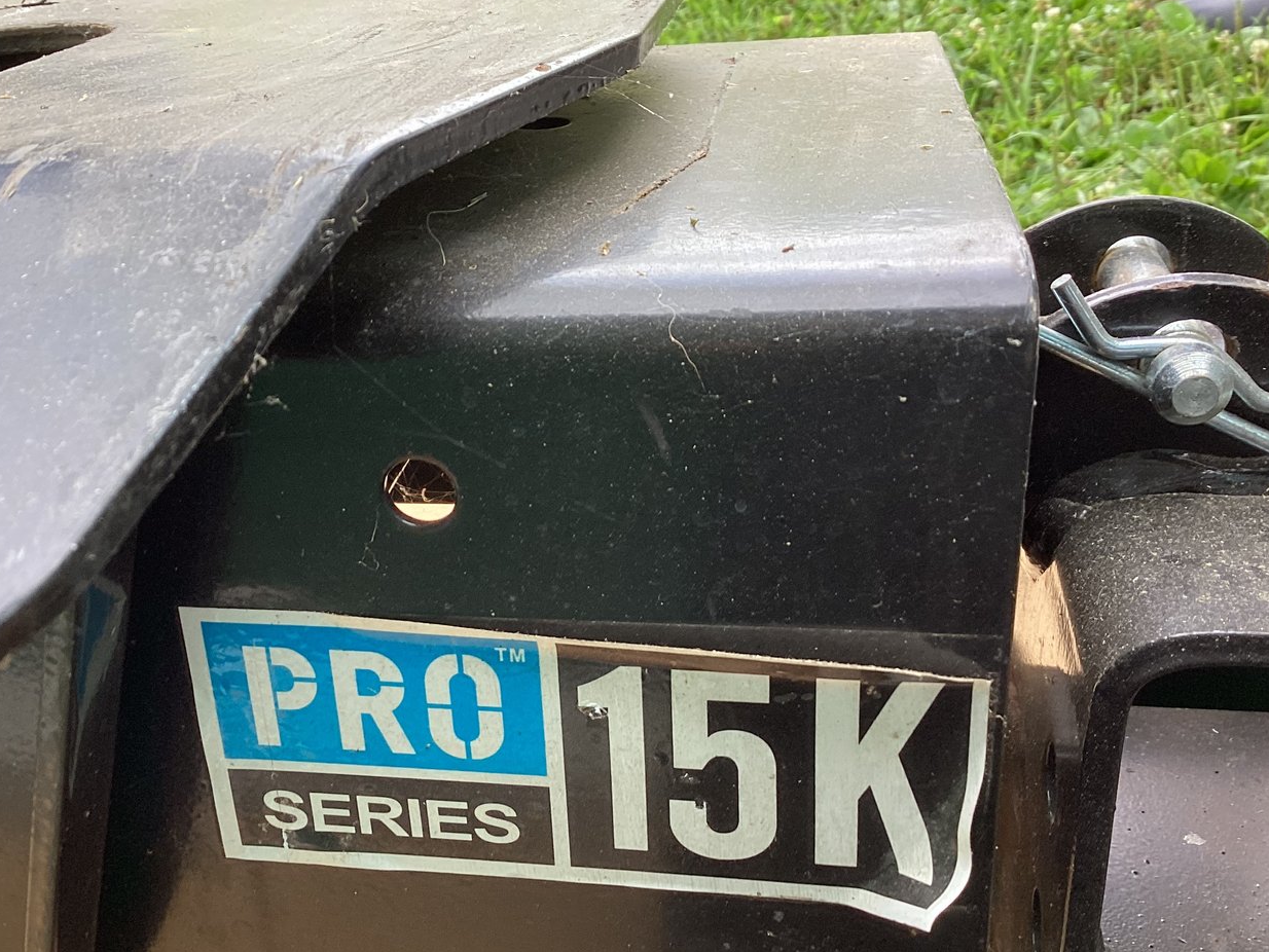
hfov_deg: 48.8
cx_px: 542
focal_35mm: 38
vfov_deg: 37.7
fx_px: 1393
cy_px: 518
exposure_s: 1/120
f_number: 2.4
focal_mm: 3.3
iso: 64
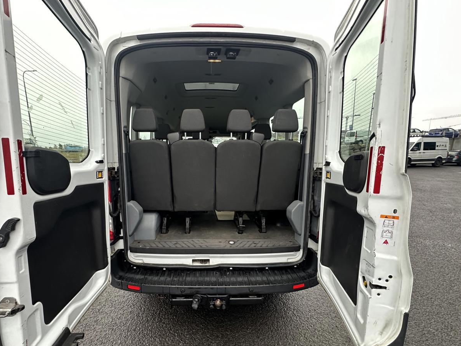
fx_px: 213
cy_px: 193
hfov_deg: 94.2
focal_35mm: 16
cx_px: 209
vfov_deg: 77.8
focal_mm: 2.22
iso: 320
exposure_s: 1/94
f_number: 2.2
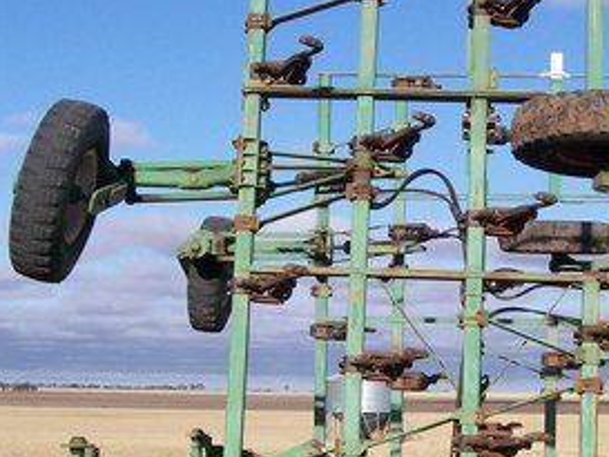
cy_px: 280
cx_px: 406
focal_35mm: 87
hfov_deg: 22.4
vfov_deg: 17.0
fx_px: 1531
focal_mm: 6
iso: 80
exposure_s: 1/798
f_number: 4.8
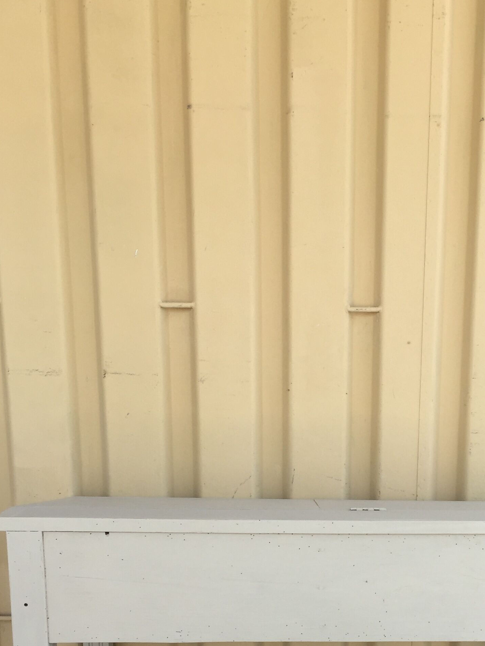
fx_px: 934
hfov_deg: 28.7
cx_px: 357
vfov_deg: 36.5
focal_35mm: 50
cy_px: 544
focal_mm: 4.15
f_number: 2.2
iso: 32
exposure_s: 1/373
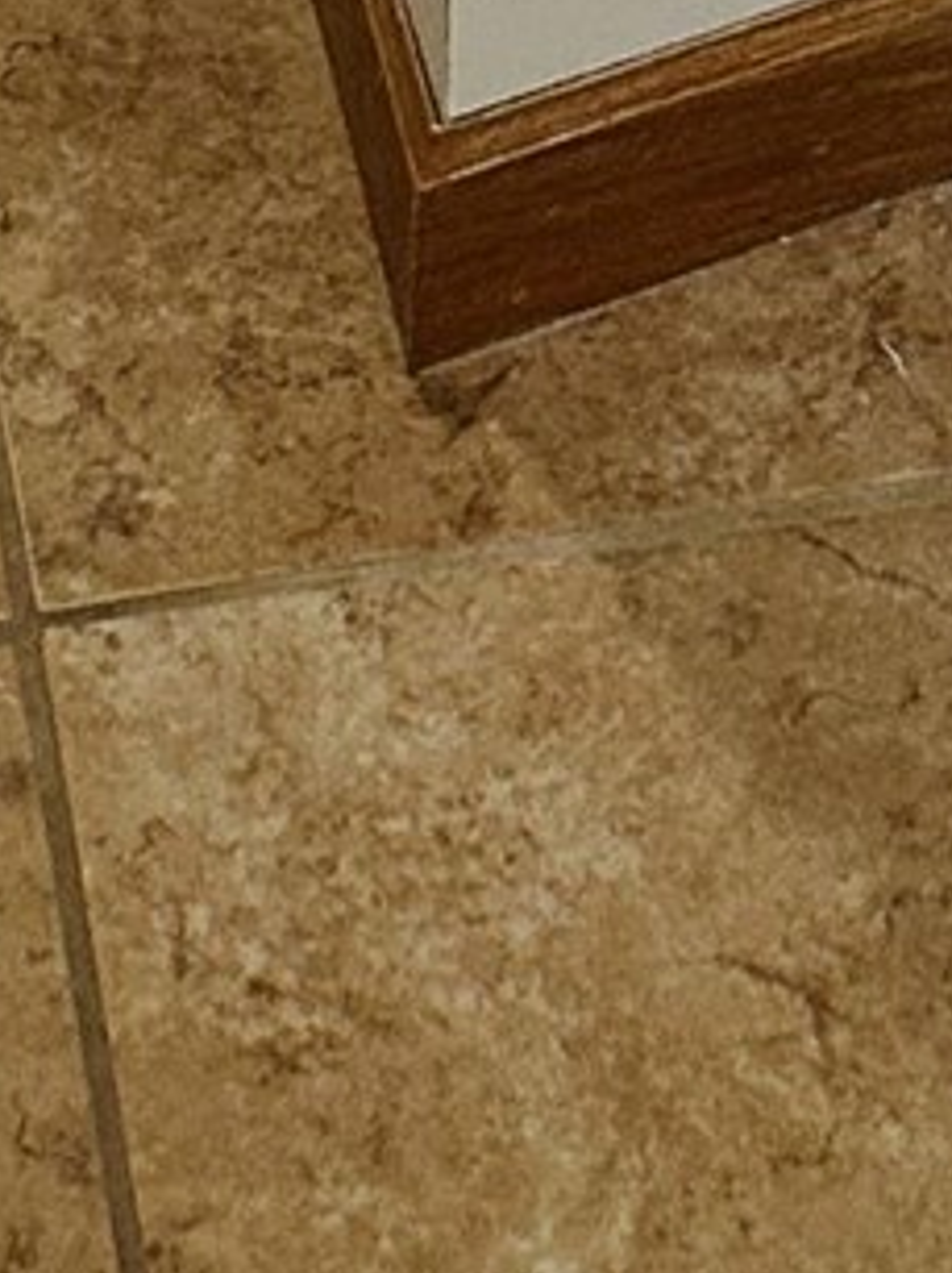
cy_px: -3357
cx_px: 486
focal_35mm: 181
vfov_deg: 8.1
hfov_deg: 8.2
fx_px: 6646
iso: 160
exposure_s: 1/60
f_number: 1.78
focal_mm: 6.86
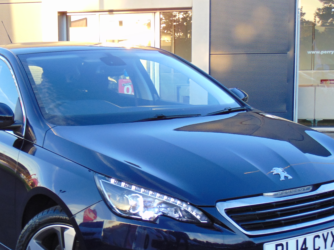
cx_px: 132
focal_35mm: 69
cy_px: 169
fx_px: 666
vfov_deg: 21.2
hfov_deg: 28.1
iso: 80
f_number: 3.3
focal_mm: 6.9
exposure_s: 1/50
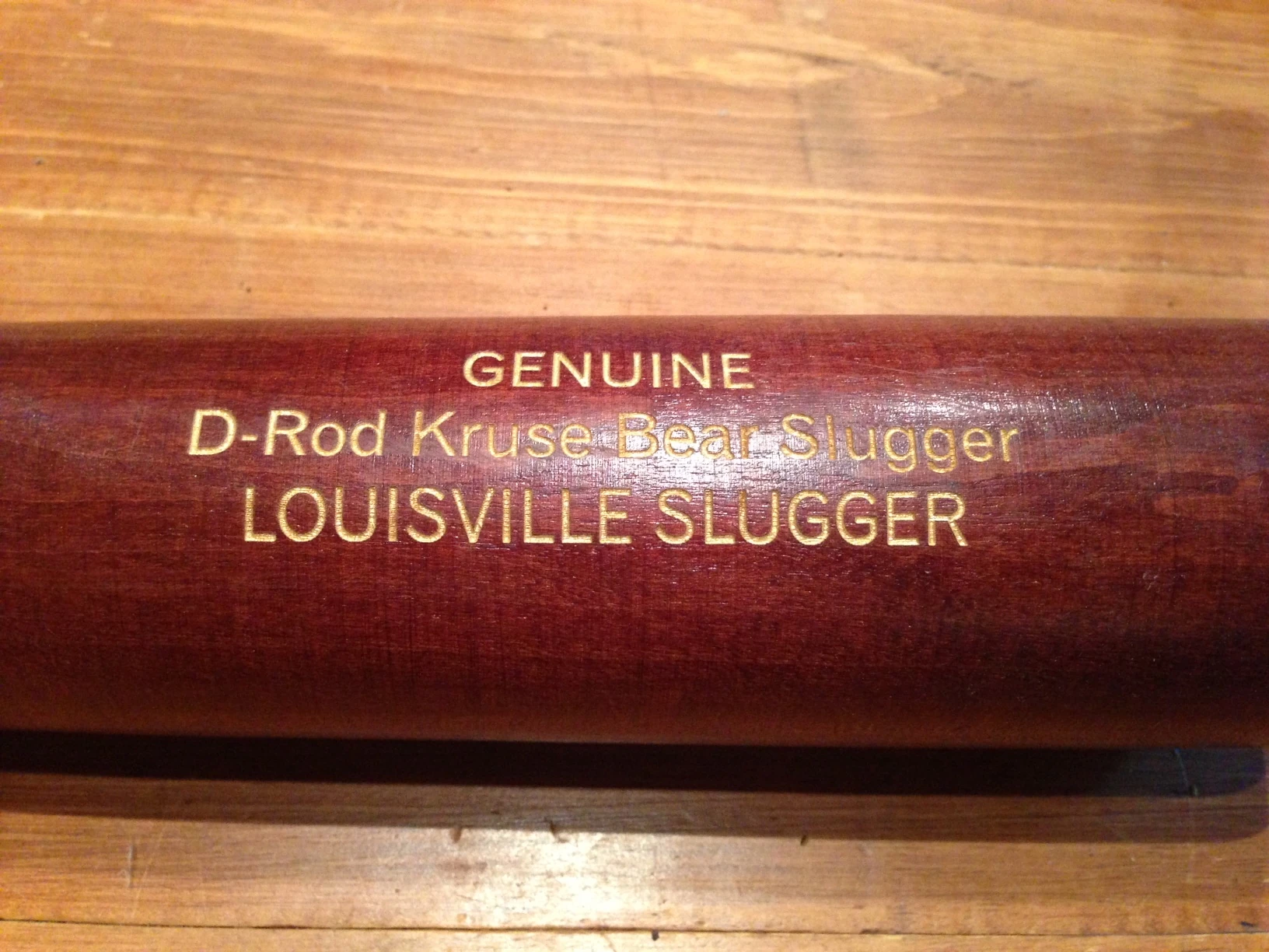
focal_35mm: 33
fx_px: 1210
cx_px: 634
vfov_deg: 42.9
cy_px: 476
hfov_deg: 55.4
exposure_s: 1/20
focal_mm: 4.13
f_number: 2.4
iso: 400
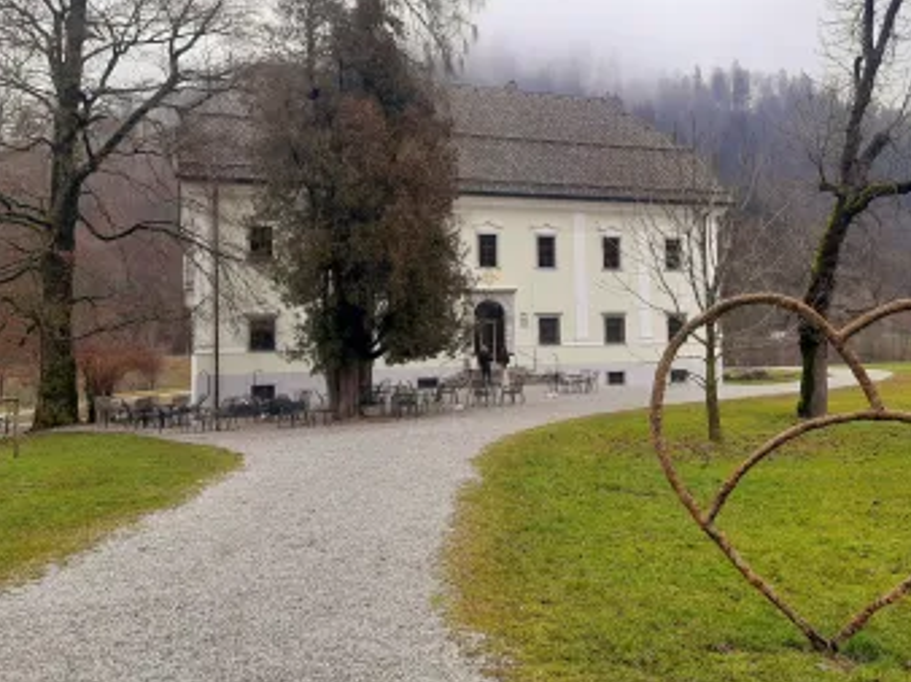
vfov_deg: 44.1
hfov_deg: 56.6
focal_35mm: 32
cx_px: 526
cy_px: 310
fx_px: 842
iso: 40
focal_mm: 3.93
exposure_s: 1/410
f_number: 1.7
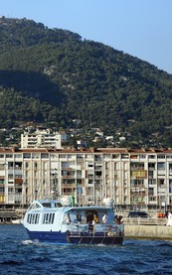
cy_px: 137
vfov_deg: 10.4
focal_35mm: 201
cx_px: -31
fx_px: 1508
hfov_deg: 6.5
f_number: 13
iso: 200
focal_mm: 130
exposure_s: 1/320
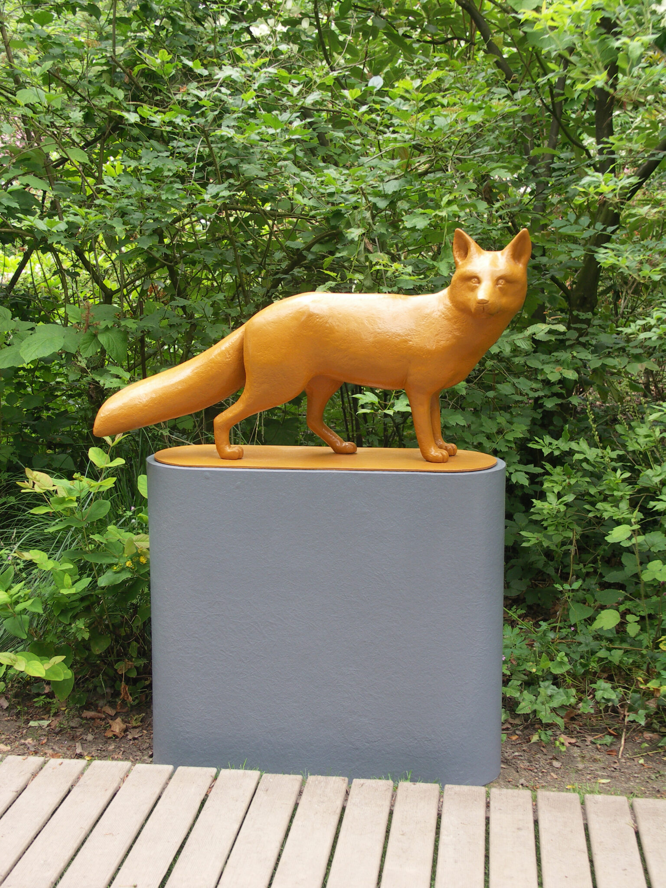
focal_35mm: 58
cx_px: 333
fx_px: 1488
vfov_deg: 33.2
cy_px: 444
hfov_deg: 25.2
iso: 100
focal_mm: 15.1
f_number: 3.2
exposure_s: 1/30
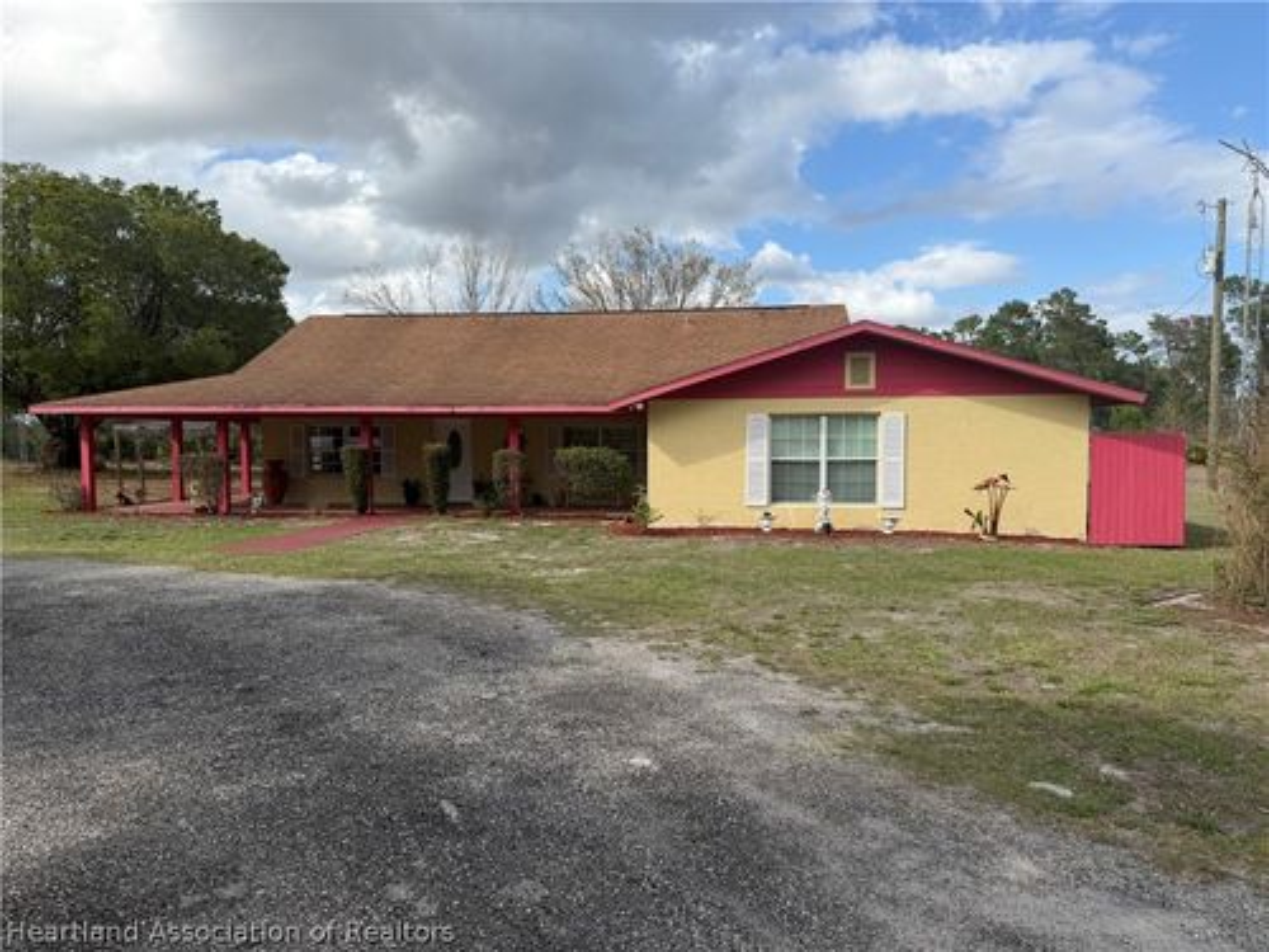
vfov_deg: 56.8
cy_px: 476
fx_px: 880
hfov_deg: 71.6
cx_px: 634
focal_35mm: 24
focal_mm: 6.76
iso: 80
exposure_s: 1/3759
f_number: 1.78
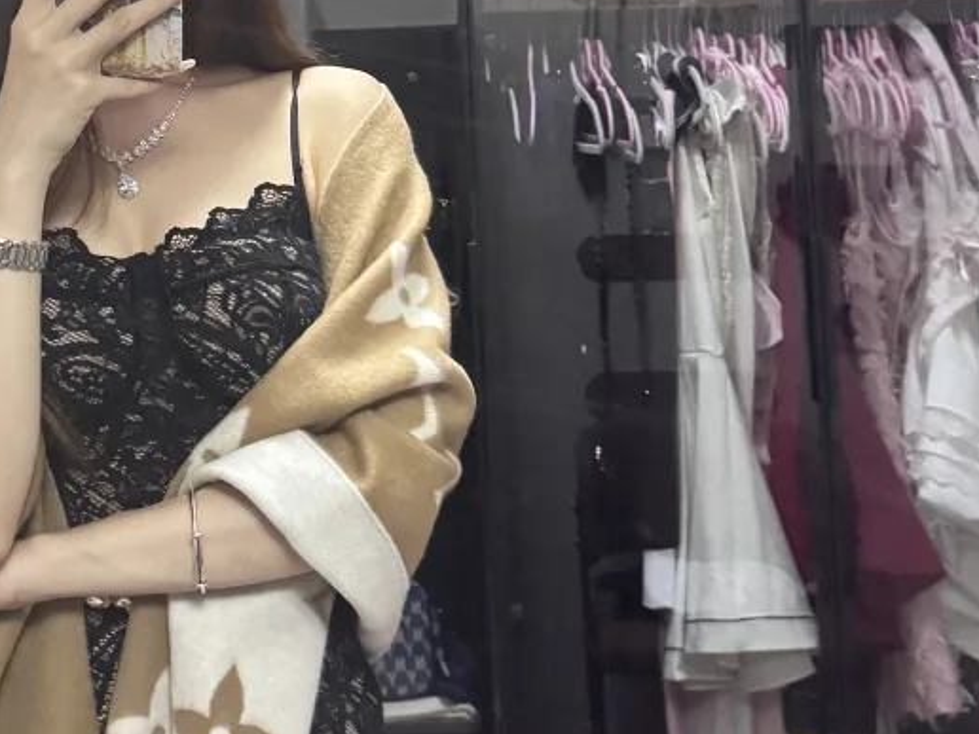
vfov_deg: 21.4
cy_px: 55
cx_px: 231
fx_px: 1895
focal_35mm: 67
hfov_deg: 28.5
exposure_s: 1/42
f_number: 1.78
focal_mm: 6.76
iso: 800
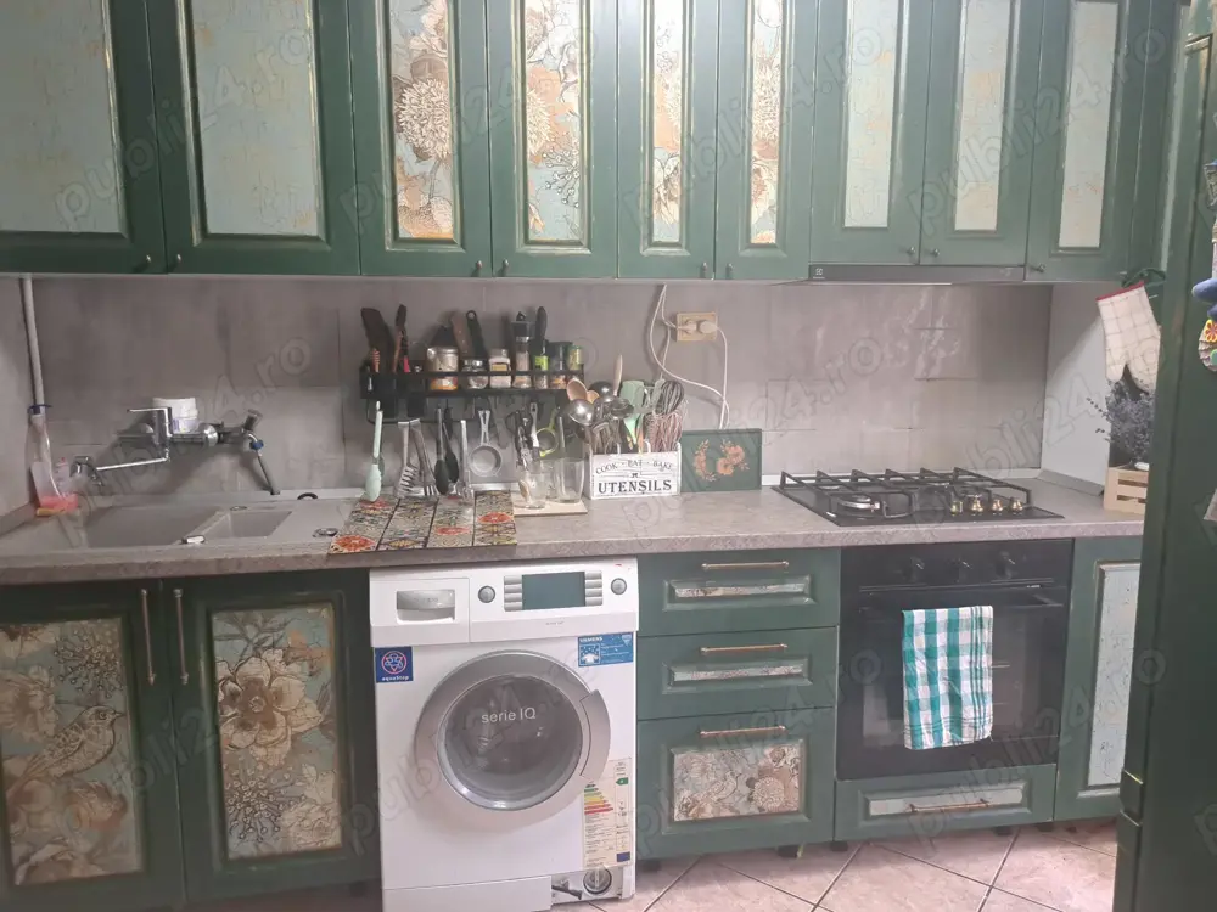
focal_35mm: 24
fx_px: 844
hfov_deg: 71.6
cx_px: 608
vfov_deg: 56.8
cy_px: 456
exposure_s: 1/50
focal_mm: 5.23
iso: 400
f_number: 1.8
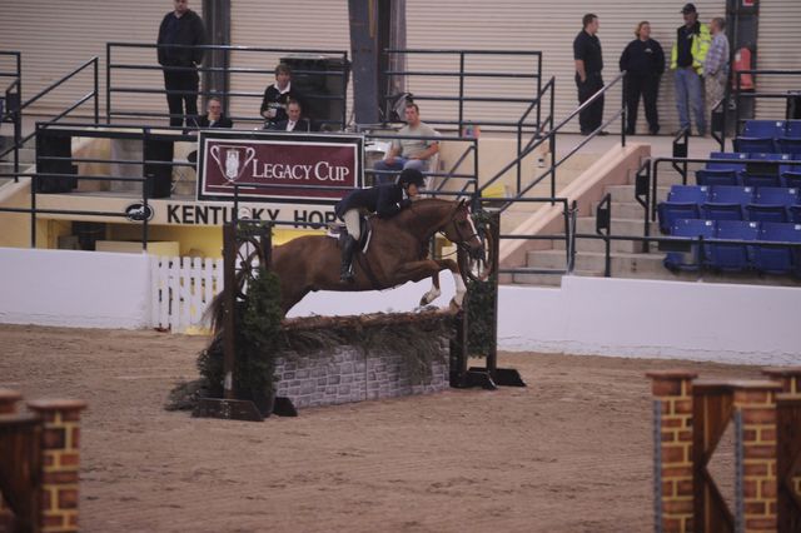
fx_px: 4448
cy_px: 266
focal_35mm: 200
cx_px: 400
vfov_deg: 6.9
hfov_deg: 10.3
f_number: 2.8
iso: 5000
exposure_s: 1/400
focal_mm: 200
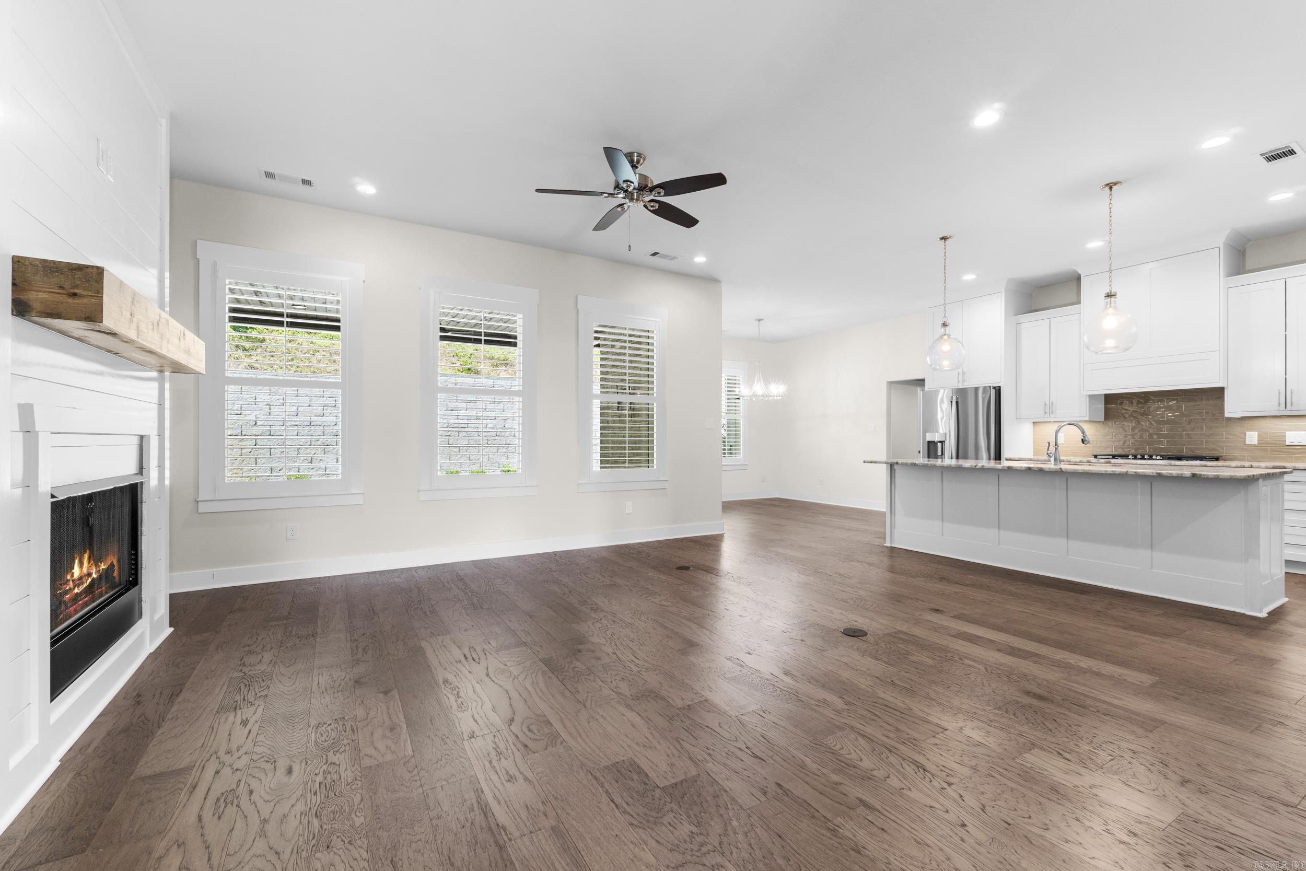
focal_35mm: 15
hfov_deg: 100.4
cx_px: 653
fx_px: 544
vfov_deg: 77.3
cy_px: 436
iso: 200
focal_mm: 10
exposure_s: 1/2.5
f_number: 9
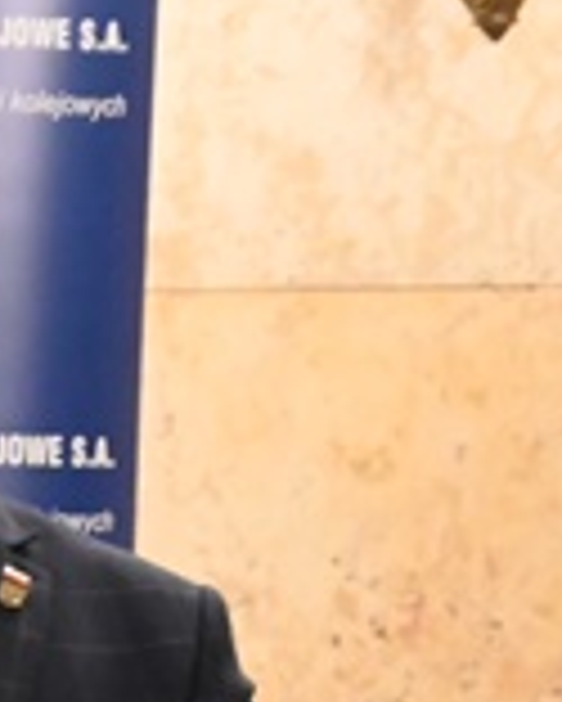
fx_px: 12982
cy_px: 1366
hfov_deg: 2.5
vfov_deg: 3.1
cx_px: -486
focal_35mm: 625
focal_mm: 104
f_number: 6.3
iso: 9000
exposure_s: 1/60
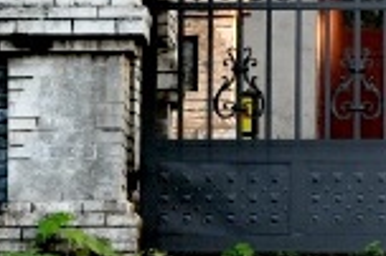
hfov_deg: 3.5
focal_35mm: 592
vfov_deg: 2.3
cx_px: 442
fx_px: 6341
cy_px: -276
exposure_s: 1/200
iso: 800
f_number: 8
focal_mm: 75
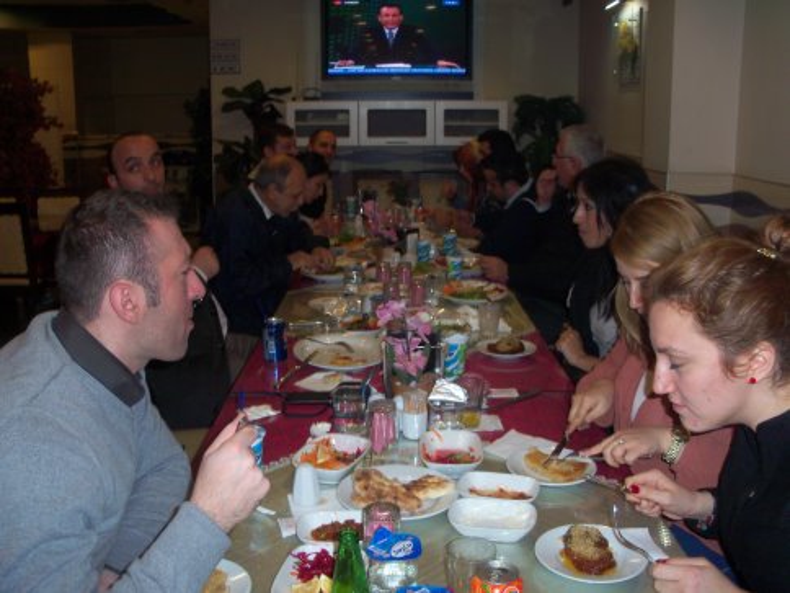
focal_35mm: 35
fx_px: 799
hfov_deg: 52.6
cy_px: 296
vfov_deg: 40.7
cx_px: 395
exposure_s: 1/30
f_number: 3
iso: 100
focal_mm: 6.3
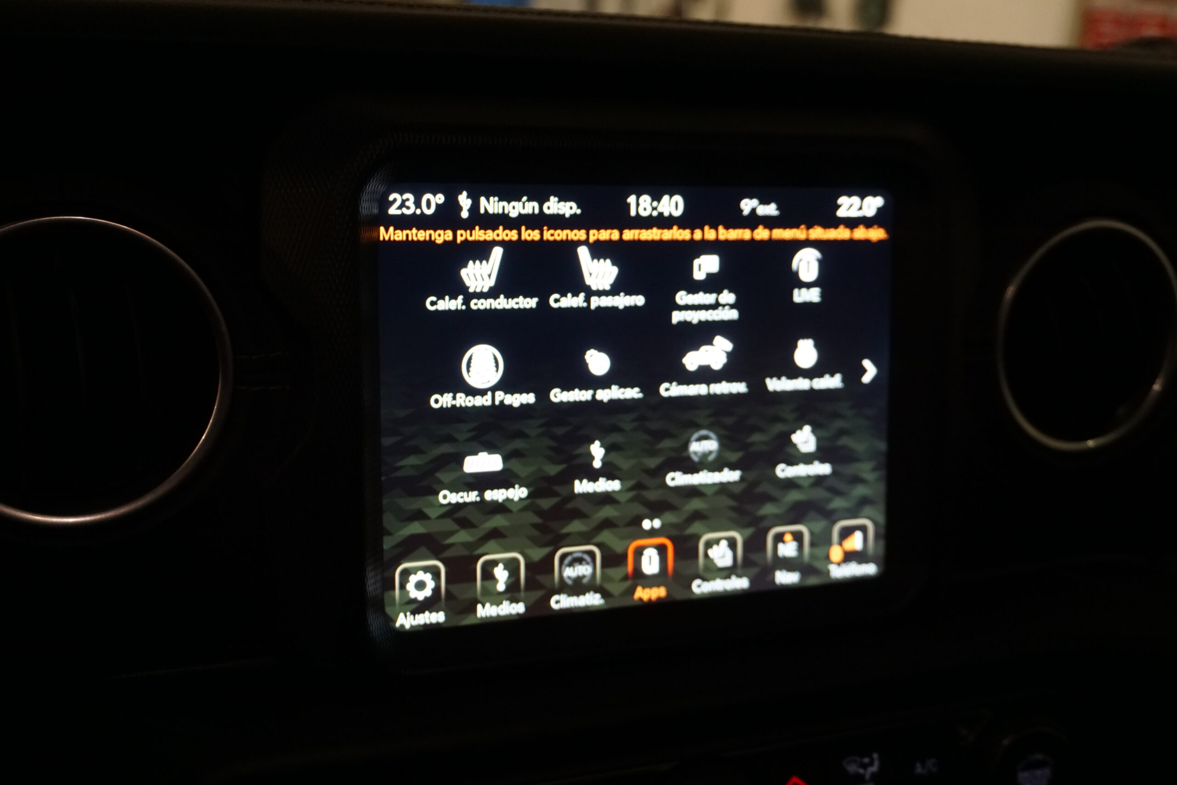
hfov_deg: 46.4
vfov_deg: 31.9
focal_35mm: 42
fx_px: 1373
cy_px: 392
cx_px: 588
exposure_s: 1/60
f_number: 4.5
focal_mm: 28
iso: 1000
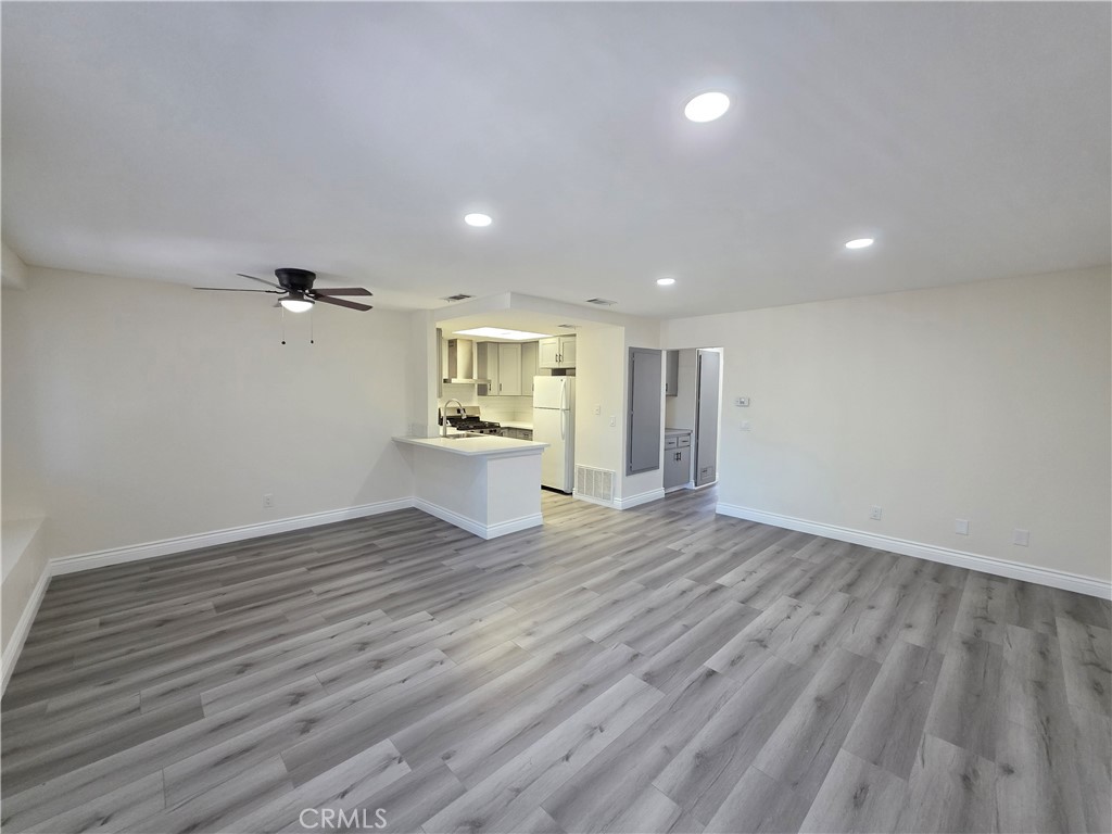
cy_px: 417
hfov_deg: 106.2
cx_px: 556
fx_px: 418
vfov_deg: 89.9
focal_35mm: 13
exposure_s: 1/120
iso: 320
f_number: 1.9
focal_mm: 2.2
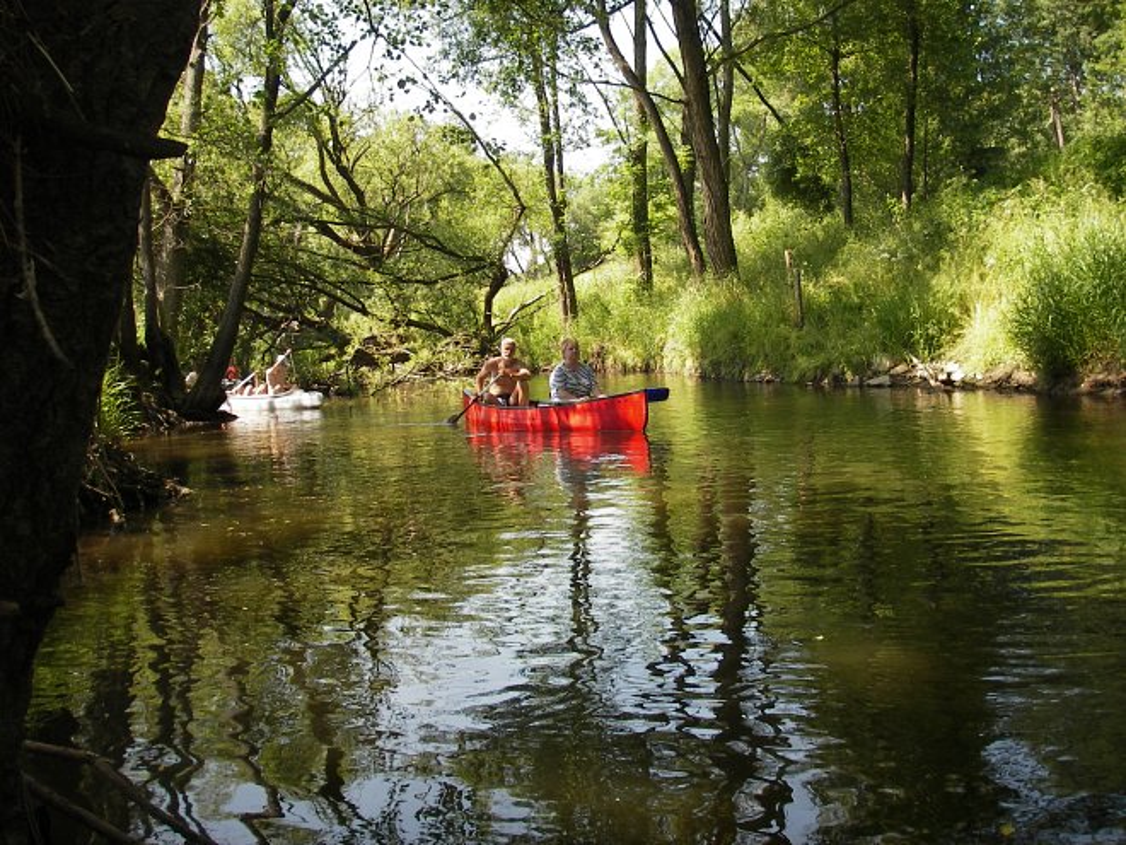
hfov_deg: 49.0
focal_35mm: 38
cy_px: 422
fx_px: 1236
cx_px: 563
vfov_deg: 37.7
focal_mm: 6.3
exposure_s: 1/160
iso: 50
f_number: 3.3
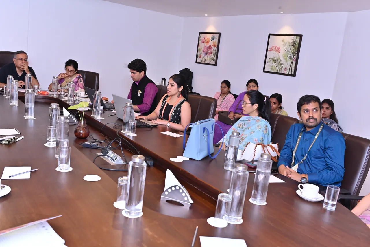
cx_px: 185
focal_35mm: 35
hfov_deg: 54.4
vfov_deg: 37.8
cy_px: 124
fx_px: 360
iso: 800
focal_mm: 35
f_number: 5.6
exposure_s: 1/125
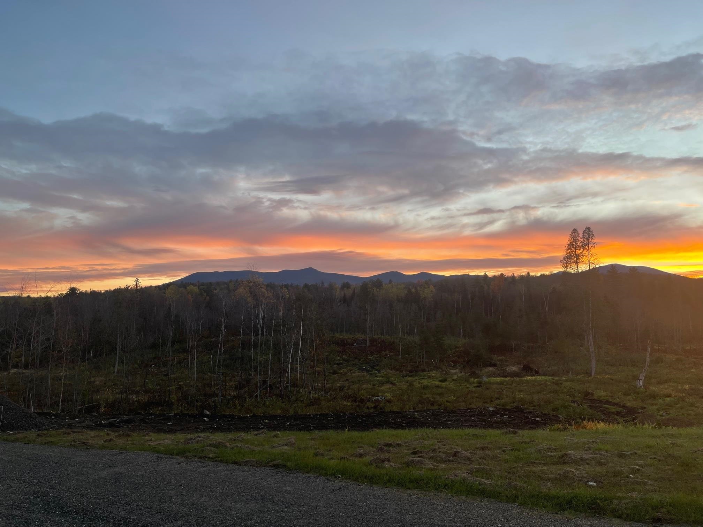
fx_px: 528
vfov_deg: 53.1
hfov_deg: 67.3
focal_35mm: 26
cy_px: 264
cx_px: 352
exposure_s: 1/122
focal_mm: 5.1
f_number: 1.6
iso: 32
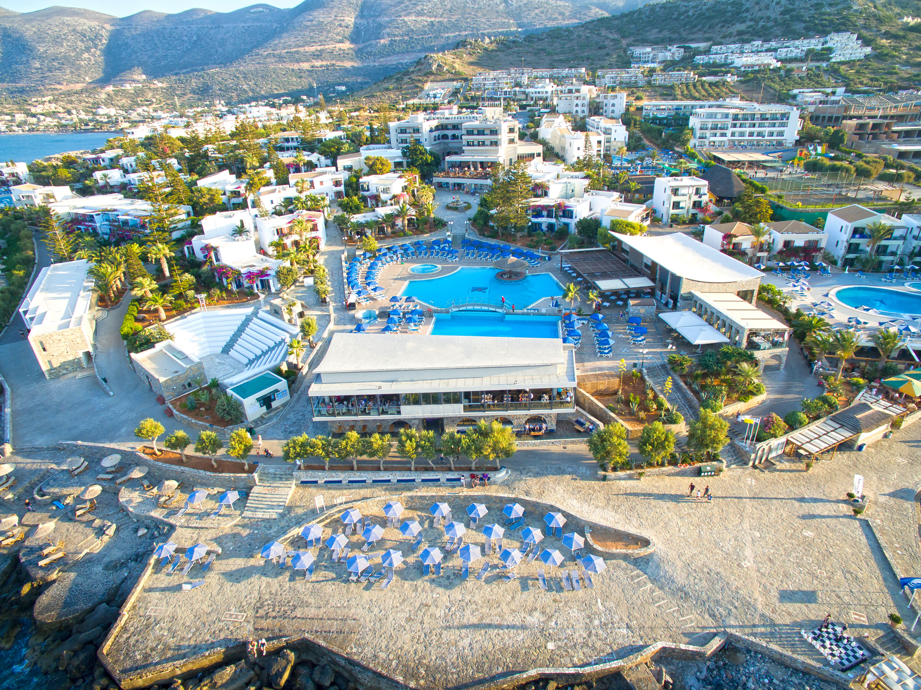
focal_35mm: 20
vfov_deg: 65.9
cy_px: 345
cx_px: 460
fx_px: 532
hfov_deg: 81.8
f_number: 2.8
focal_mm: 3.61
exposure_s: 1/290
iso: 100
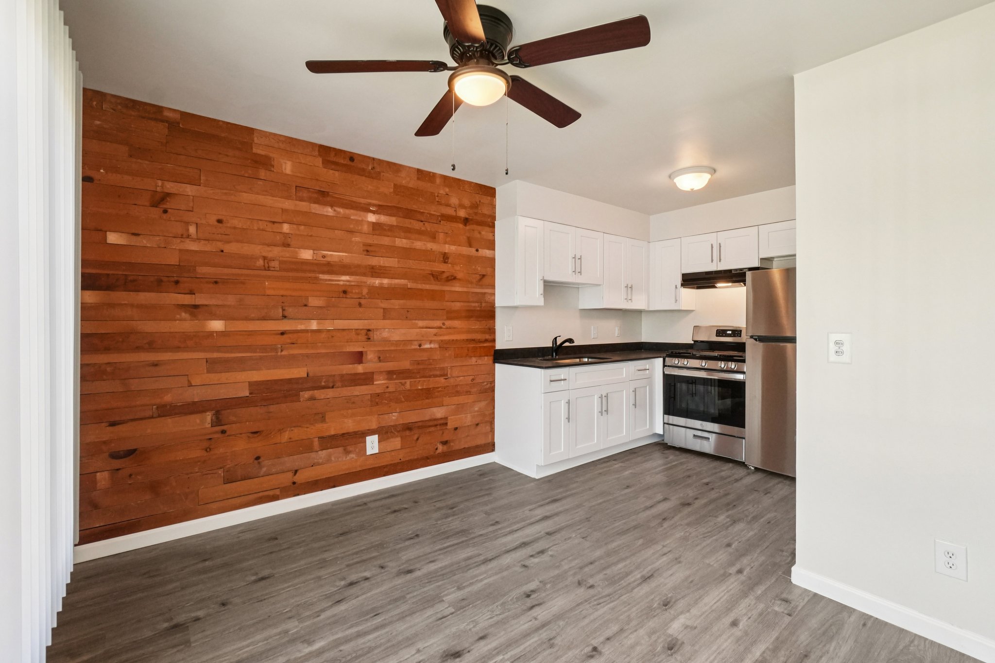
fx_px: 415
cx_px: 498
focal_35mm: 15
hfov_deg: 100.4
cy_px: 332
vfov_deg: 77.3
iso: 1000
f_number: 8
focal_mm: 10
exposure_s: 1/30
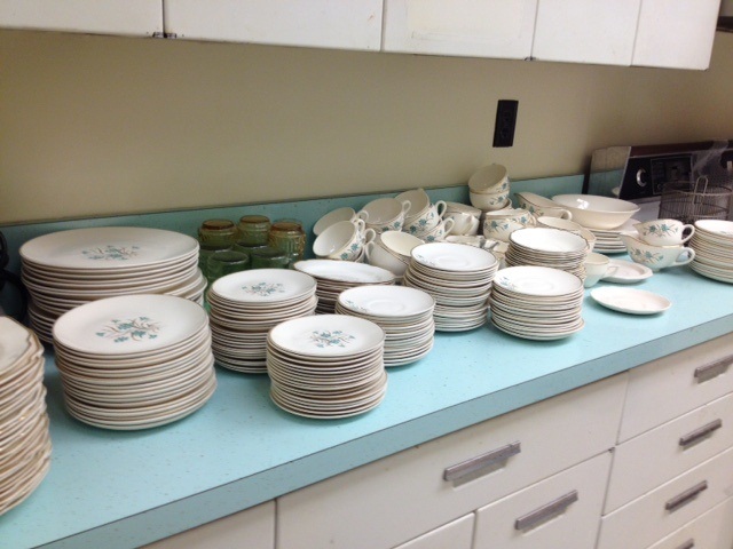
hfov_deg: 52.6
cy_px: 274
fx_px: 741
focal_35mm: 35
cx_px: 366
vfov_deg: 40.7
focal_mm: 4.28
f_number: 2.4
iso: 64
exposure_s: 1/40
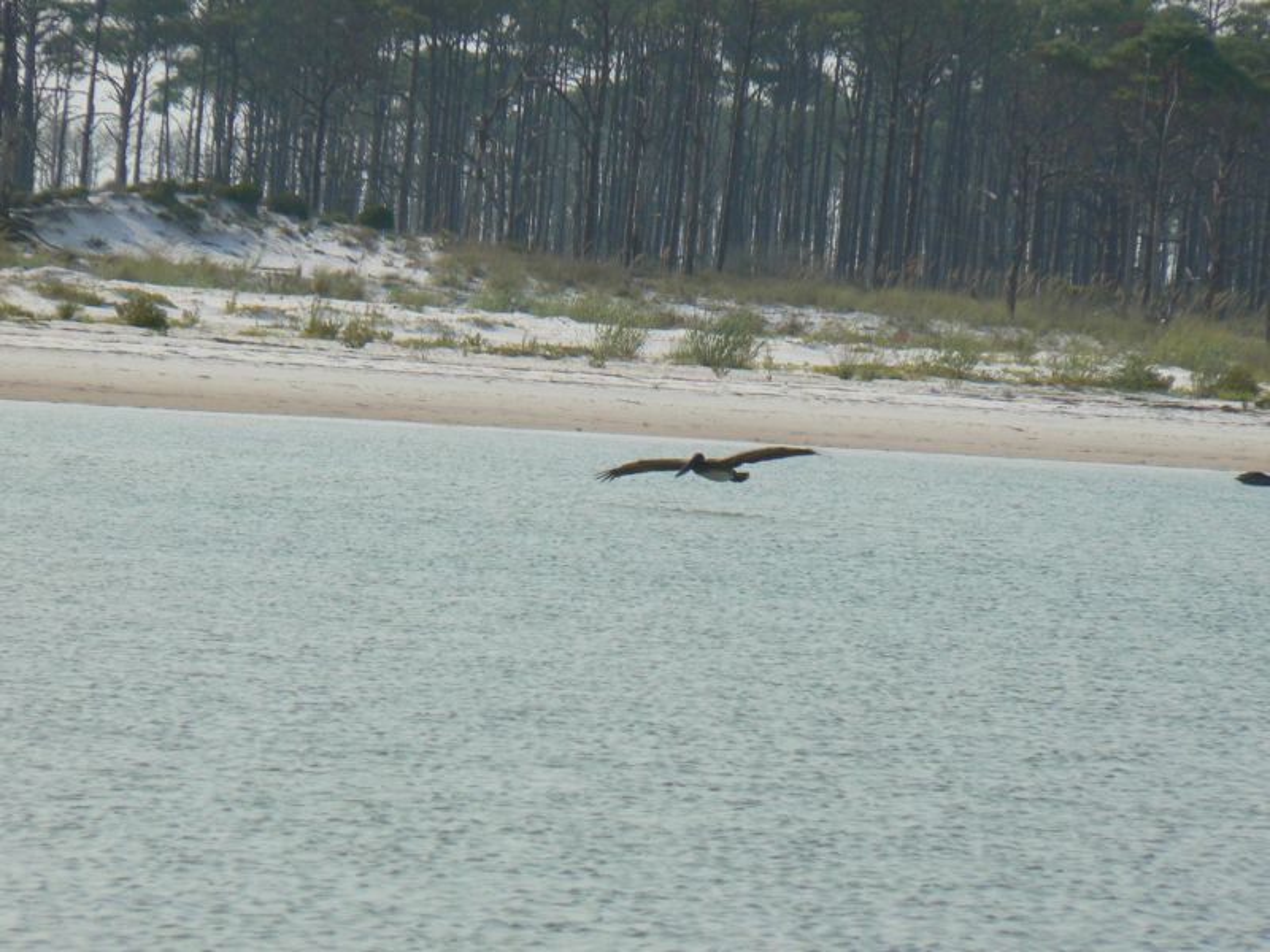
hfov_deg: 4.6
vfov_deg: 3.4
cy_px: 476
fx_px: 15849
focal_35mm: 432
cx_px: 635
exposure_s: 1/500
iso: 80
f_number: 8
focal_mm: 72
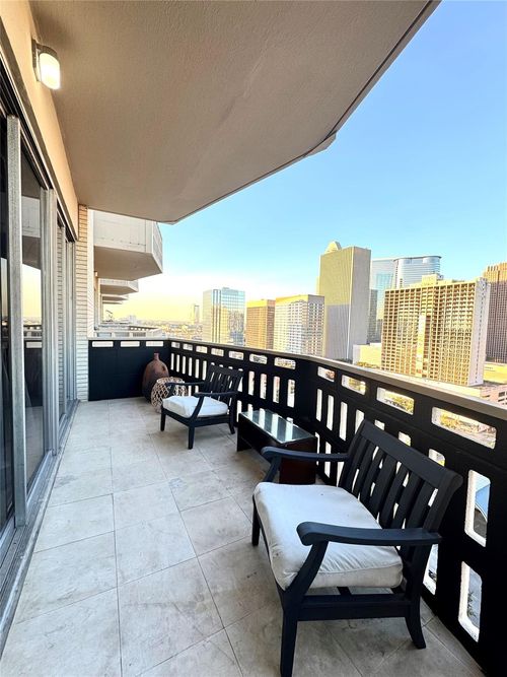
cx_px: 254
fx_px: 273
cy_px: 338
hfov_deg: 85.7
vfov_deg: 102.1
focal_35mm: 14
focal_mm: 2.22
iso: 80
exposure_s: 1/99
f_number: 2.2
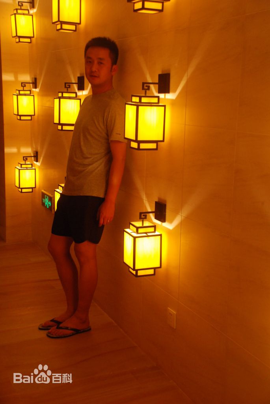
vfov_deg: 41.1
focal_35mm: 48
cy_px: 202
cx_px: 135
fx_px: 539
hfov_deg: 28.1
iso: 1000
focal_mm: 32
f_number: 4.2
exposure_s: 1/50
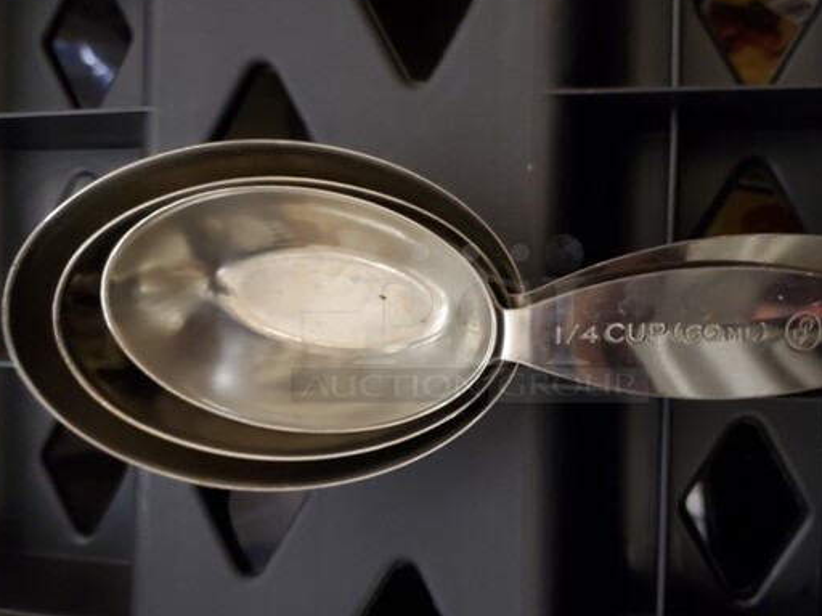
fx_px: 736
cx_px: 470
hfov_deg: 58.1
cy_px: 318
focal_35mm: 31
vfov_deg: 45.4
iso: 800
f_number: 1.5
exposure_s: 1/10
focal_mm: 4.3
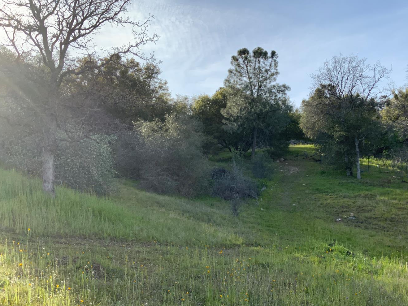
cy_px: 167
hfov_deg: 55.2
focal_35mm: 33
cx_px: 229
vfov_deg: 42.9
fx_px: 389
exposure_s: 1/1250
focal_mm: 3
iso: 16
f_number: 1.8
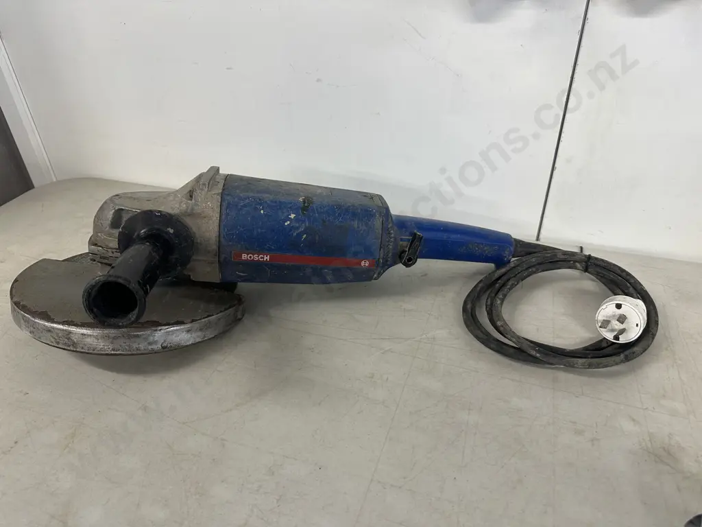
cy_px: 264
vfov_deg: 56.8
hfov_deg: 71.6
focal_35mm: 24
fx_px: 487
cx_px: 351
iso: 125
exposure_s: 1/50
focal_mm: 6.86
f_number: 1.78
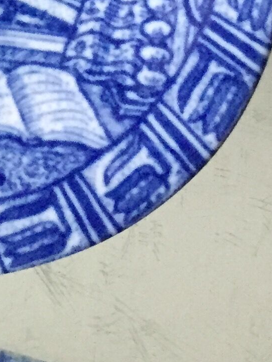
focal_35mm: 130
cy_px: -287
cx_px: -177
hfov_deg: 10.8
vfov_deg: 13.6
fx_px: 1362
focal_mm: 4.15
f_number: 2.2
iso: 250
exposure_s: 1/17
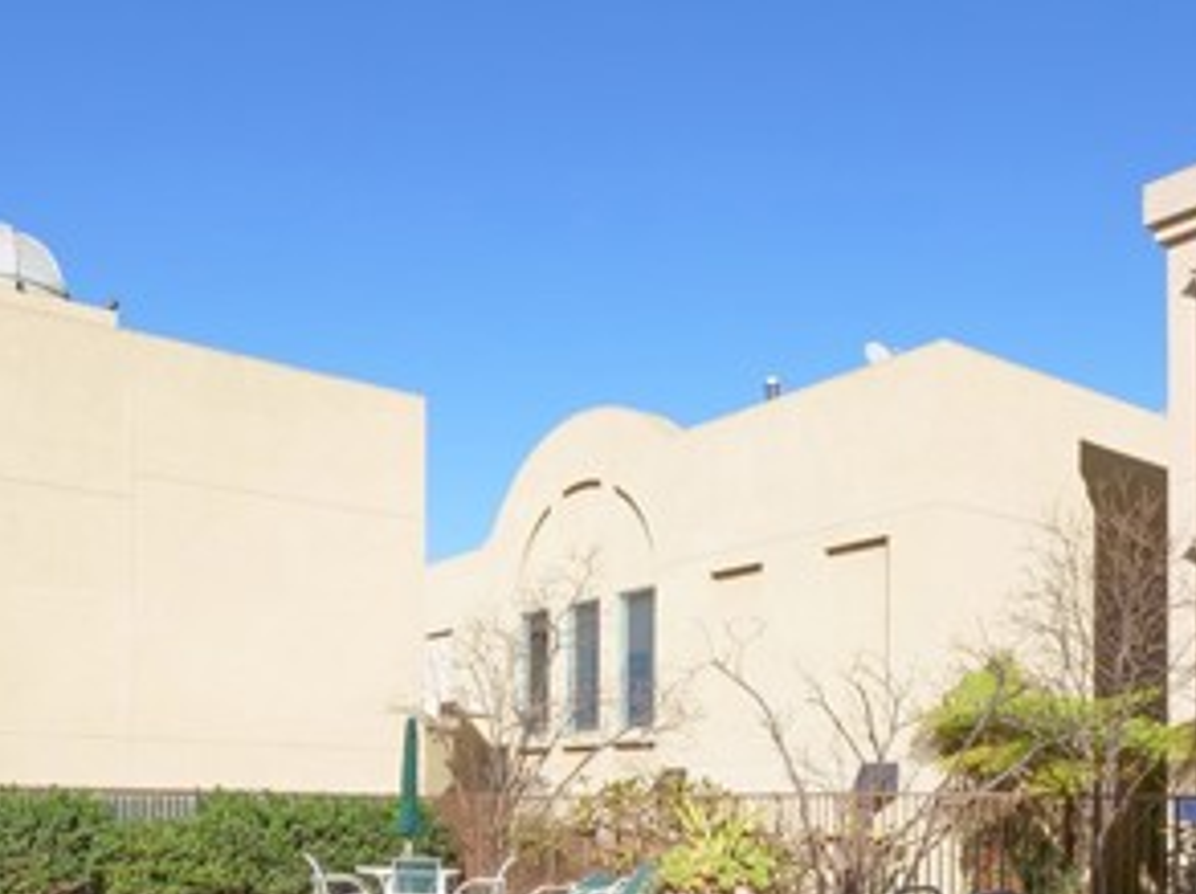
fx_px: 1208
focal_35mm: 35
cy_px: 845
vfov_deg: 37.3
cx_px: 571
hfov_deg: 52.7
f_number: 11
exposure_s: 1/200
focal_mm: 8
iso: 250
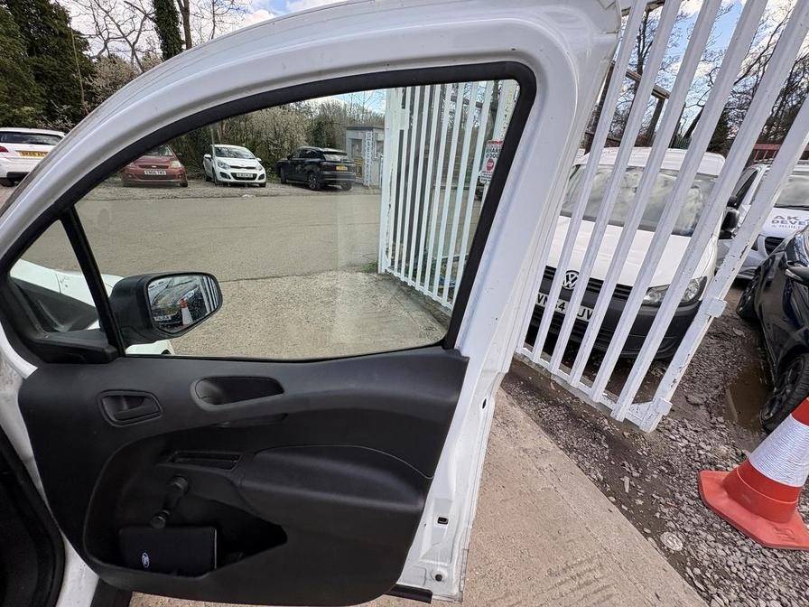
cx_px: 404
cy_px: 304
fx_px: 327
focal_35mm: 14
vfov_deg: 85.7
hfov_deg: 102.1
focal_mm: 2.22
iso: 40
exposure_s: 1/409
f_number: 2.2
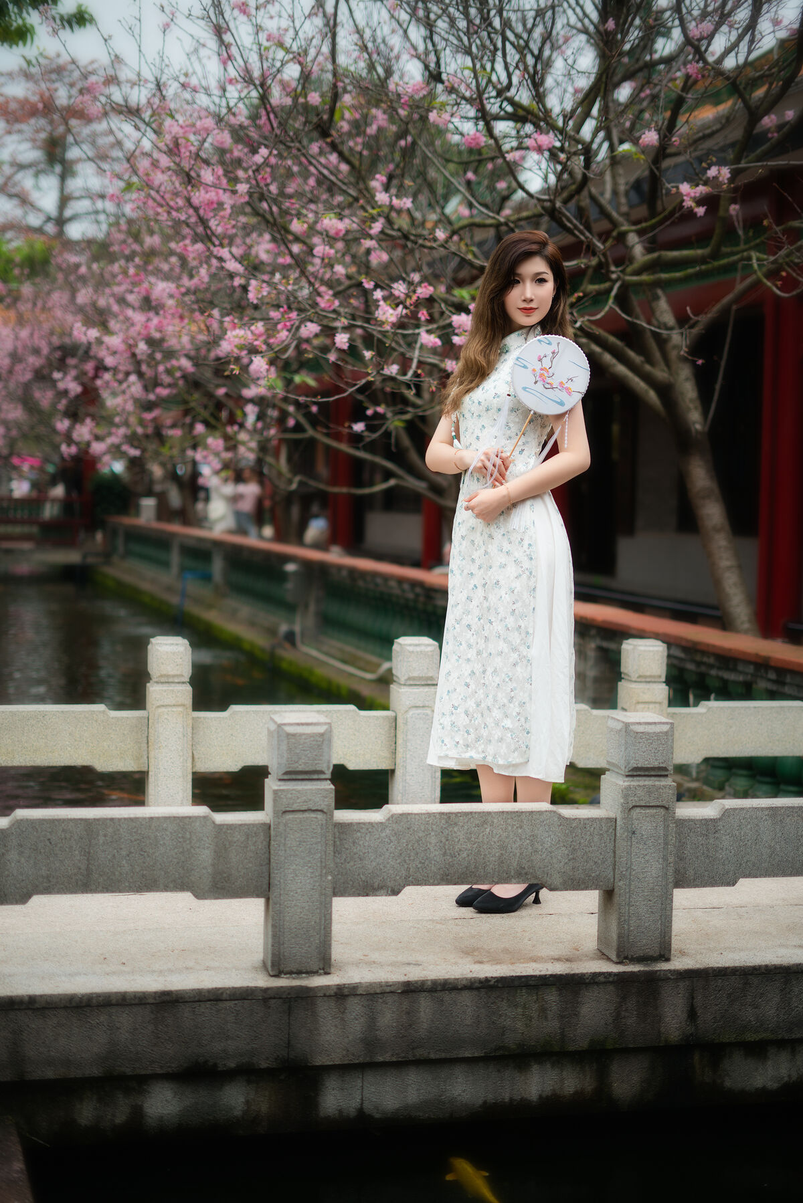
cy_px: 602
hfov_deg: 27.0
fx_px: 1672
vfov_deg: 39.6
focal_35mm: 50
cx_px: 402
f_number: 1.8
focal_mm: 50
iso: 100
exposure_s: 1/320
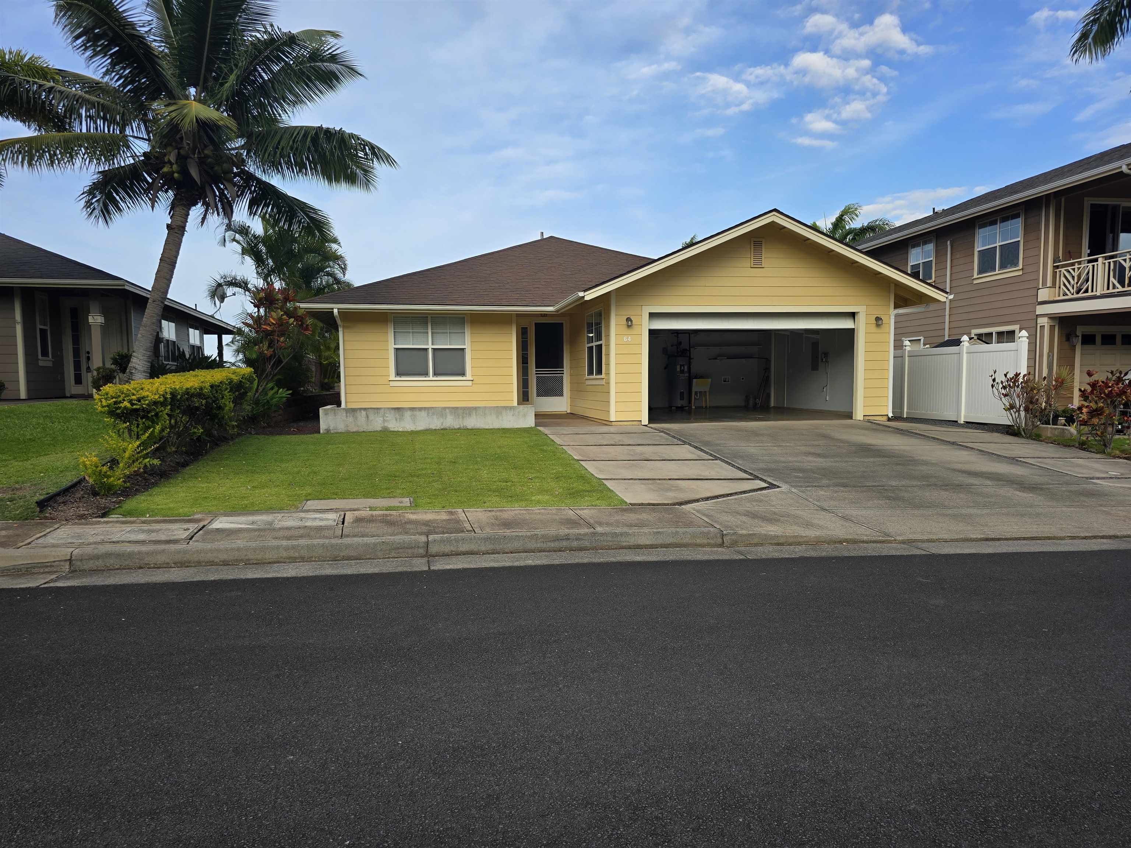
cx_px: 566
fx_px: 751
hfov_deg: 73.9
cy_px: 424
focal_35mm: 23
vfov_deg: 58.9
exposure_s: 1/266
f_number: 1.7
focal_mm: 6.3
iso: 12
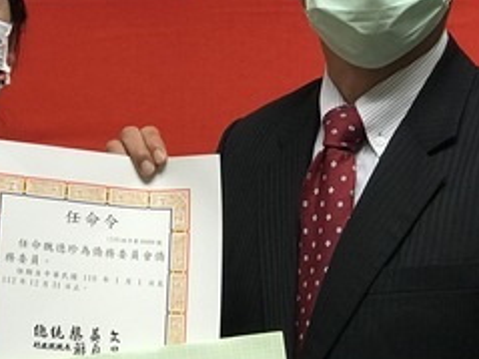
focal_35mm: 148
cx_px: 150
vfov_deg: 10.0
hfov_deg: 13.3
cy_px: 190
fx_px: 2047
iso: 320
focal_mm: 6.6
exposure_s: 1/60
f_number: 2.8
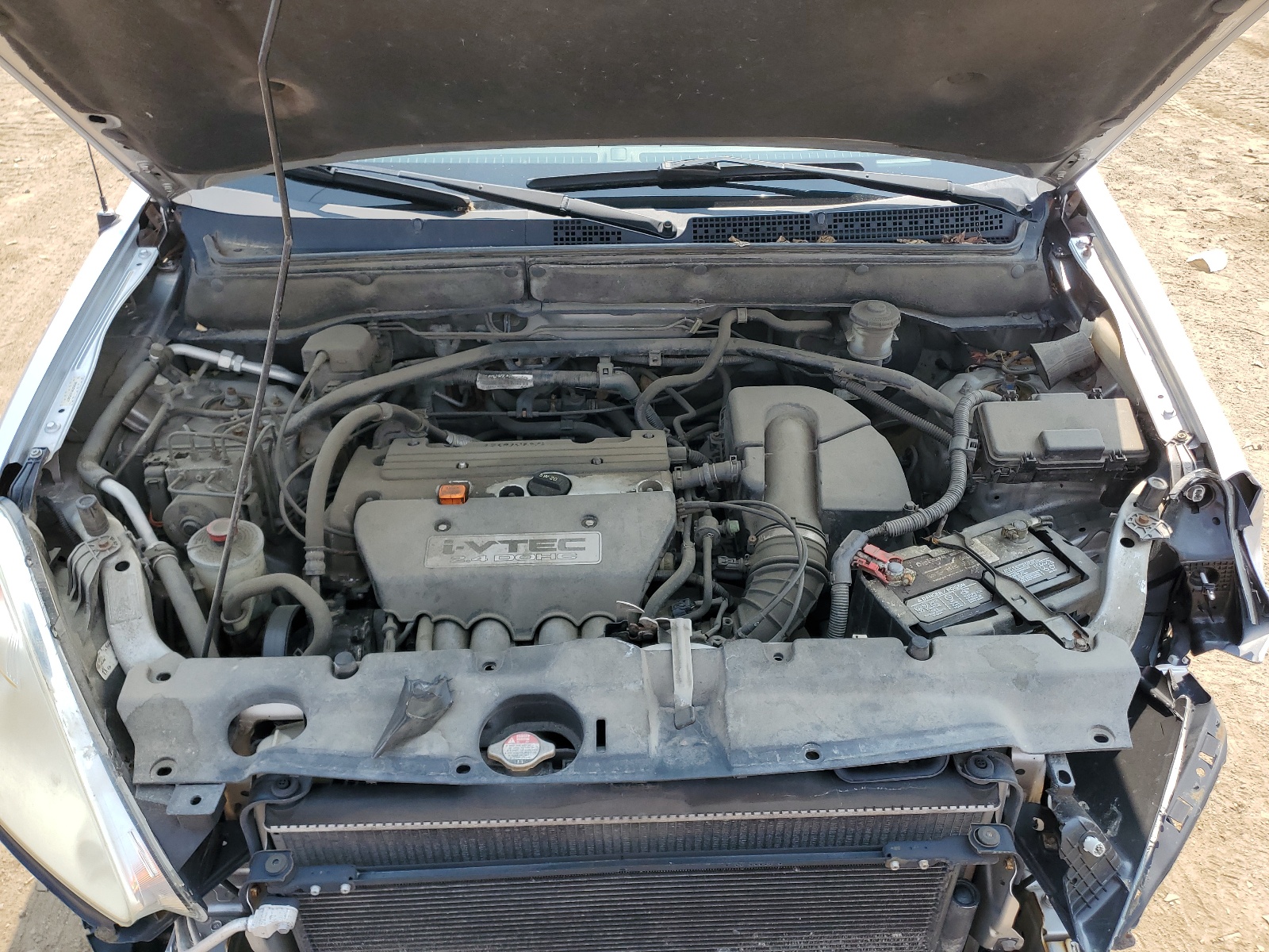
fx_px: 953
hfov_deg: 67.3
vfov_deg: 53.1
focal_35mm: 26
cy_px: 476
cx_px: 634
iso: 50
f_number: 1.5
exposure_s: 1/833
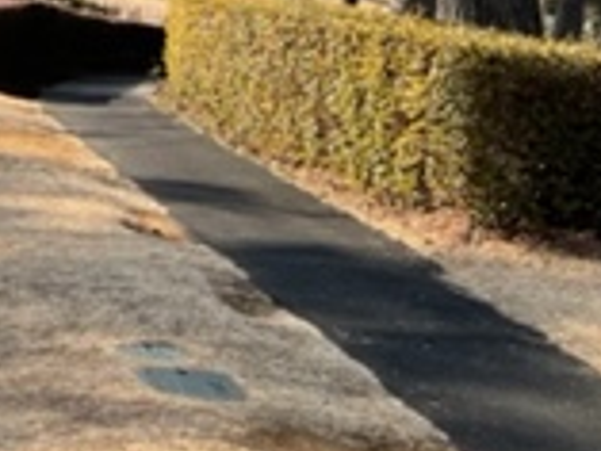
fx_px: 1842
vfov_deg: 13.8
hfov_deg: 15.8
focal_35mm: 106
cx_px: -475
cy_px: 19
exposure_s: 1/1887
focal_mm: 4.2
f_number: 1.6
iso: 32
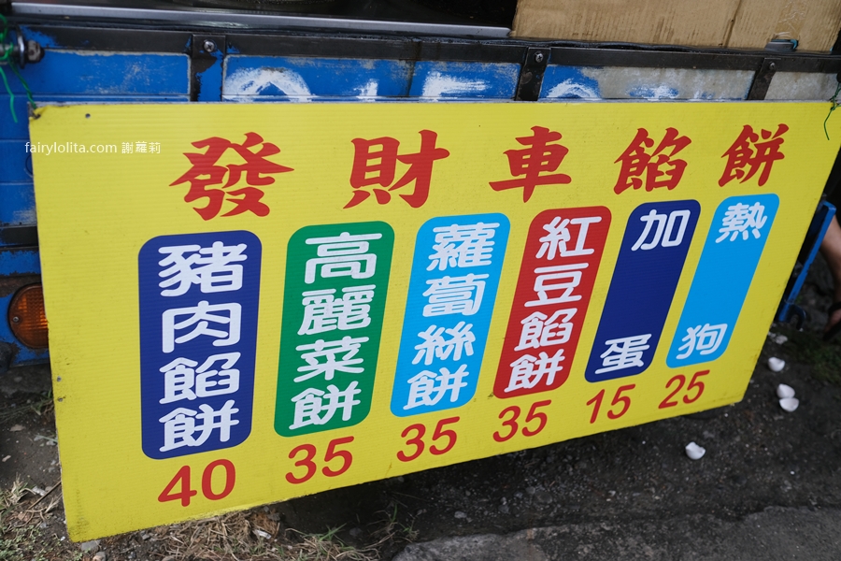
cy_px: 280
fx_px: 818
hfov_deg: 54.4
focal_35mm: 35
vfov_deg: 37.9
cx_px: 420
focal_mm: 23
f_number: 2.8
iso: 400
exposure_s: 1/1100
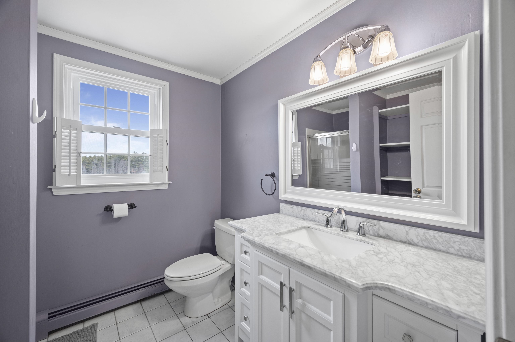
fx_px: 207
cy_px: 171
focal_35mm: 14
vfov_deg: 79.1
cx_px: 258
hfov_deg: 102.3
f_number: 7.1
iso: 250
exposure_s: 1
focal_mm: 14.5
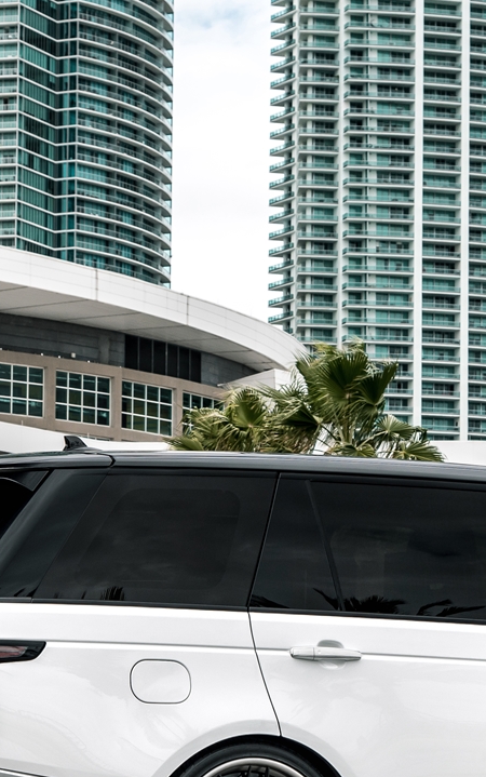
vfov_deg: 15.3
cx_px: 262
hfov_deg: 9.6
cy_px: 635
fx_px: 2879
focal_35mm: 136
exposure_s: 1/160
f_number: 7.1
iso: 200
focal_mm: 50
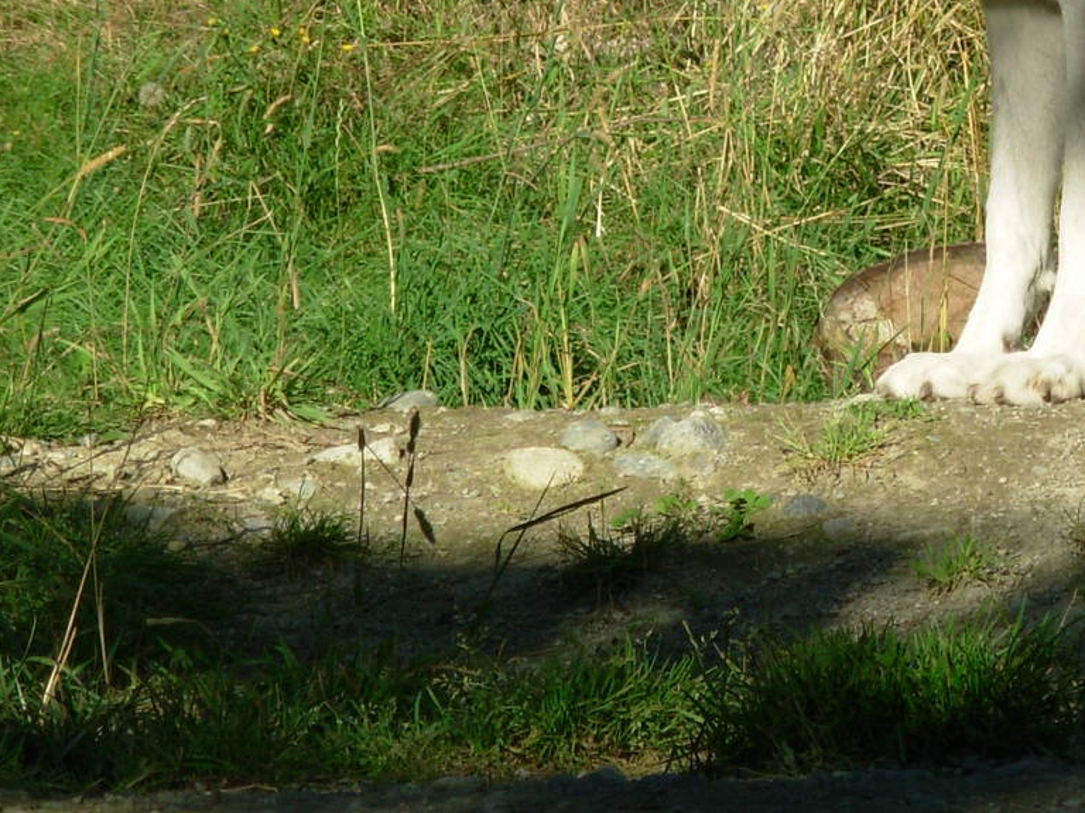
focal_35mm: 296
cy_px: 58
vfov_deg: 5.0
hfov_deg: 6.7
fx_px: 9278
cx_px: 1078
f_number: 4.5
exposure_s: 1/406
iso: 50
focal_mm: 23.5
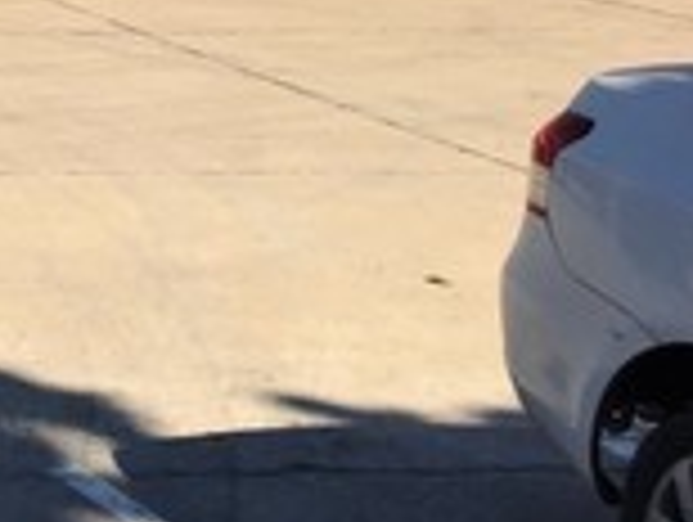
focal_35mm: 94
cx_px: -396
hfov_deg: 18.2
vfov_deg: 15.3
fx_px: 1885
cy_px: -61
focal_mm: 4.15
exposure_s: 1/1799
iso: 32
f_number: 2.2
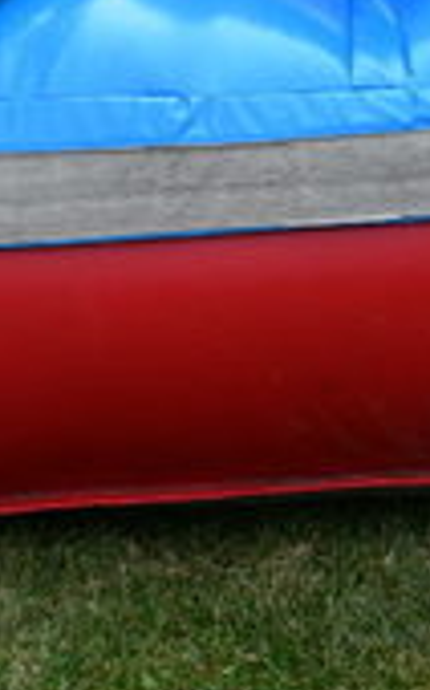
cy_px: -83
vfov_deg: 11.1
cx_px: 905
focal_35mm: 187
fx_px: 3512
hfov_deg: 6.7
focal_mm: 26
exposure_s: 1/250
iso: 100
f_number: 8
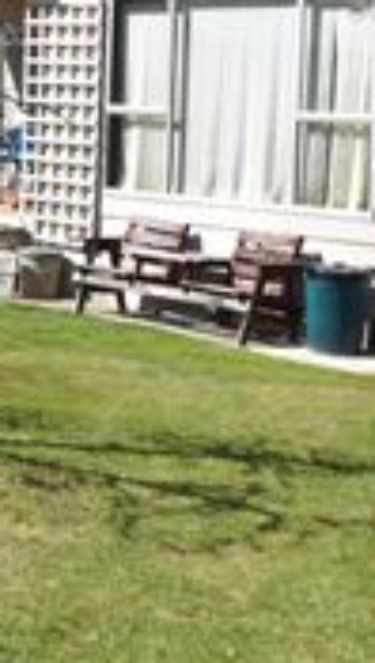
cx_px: -379
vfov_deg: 20.8
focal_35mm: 101
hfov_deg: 10.9
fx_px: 1778
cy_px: 108
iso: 200
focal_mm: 24
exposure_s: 1/400
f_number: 10
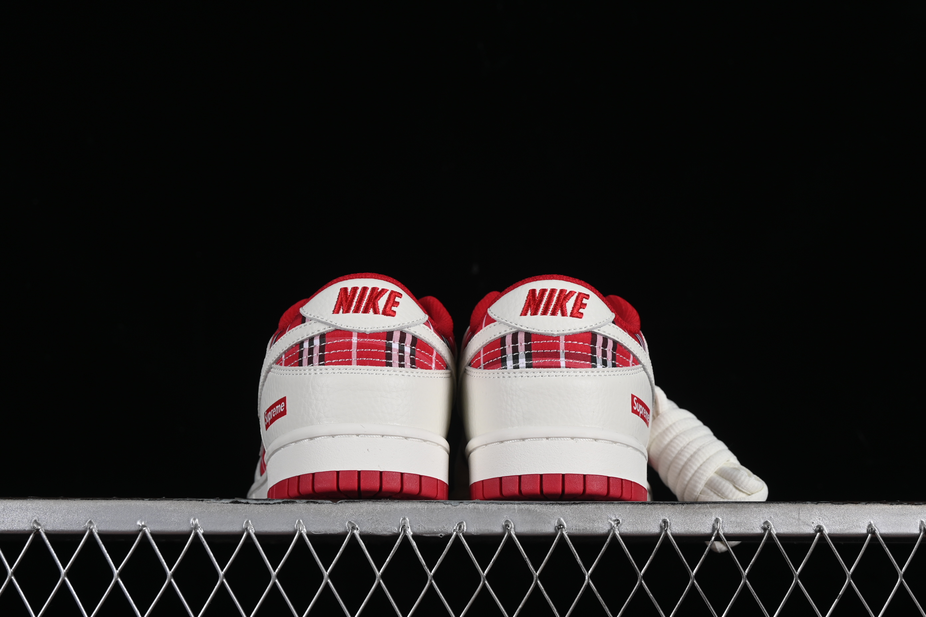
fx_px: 1929
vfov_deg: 18.2
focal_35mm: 75
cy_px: 308
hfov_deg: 27.0
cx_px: 463
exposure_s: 1/80
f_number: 8
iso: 160
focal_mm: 50
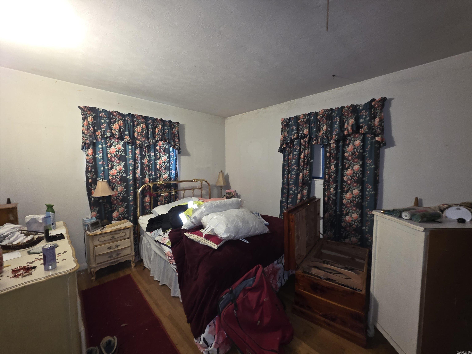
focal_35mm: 13
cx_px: 236
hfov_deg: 106.2
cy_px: 177
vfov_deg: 89.9
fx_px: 177
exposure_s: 1/9.99
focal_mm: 2.2
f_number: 1.9
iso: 1000
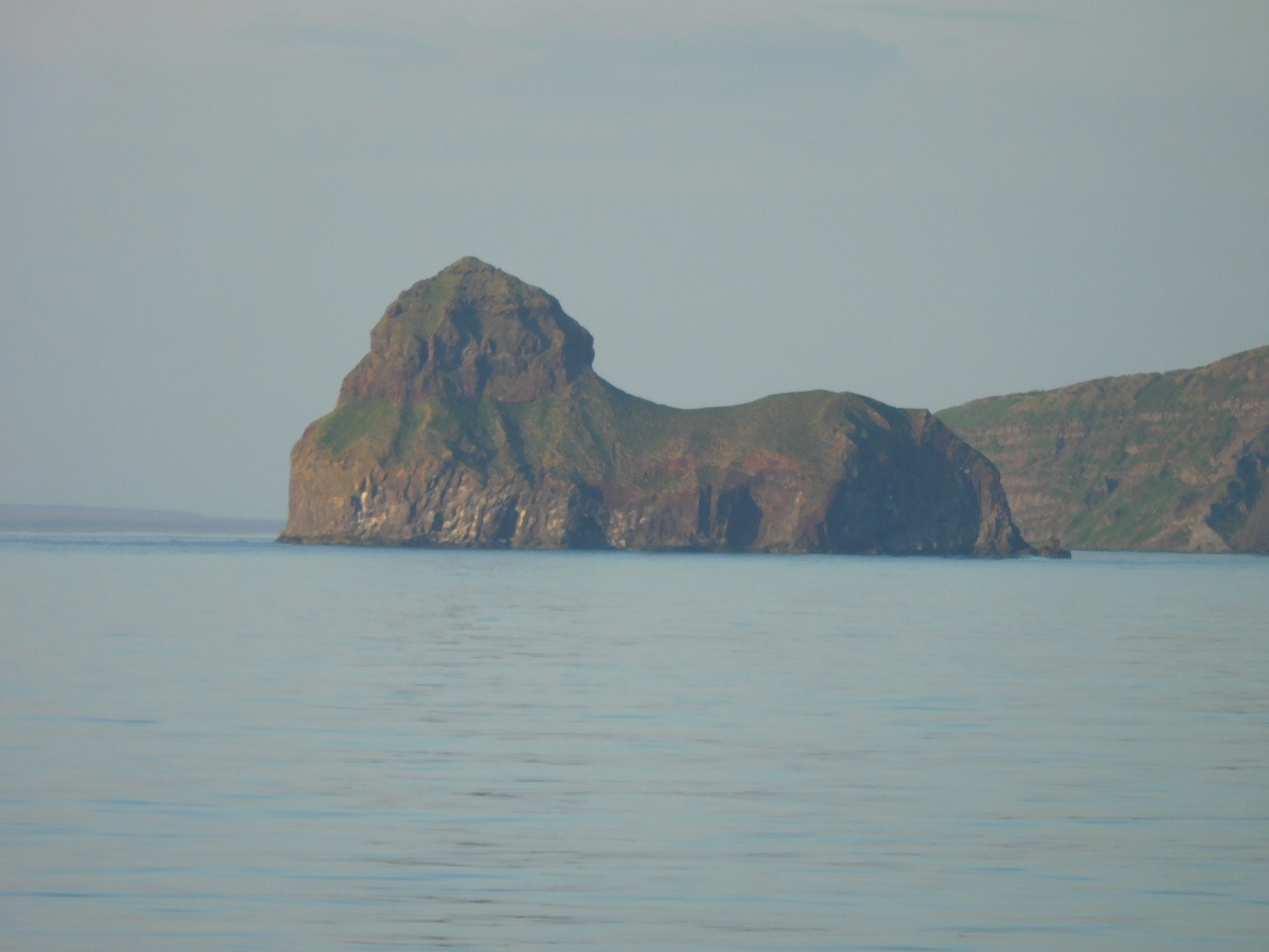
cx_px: 634
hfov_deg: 4.4
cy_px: 476
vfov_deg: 3.3
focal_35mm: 450
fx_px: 16497
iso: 125
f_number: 6.4
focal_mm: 80.3
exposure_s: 1/160
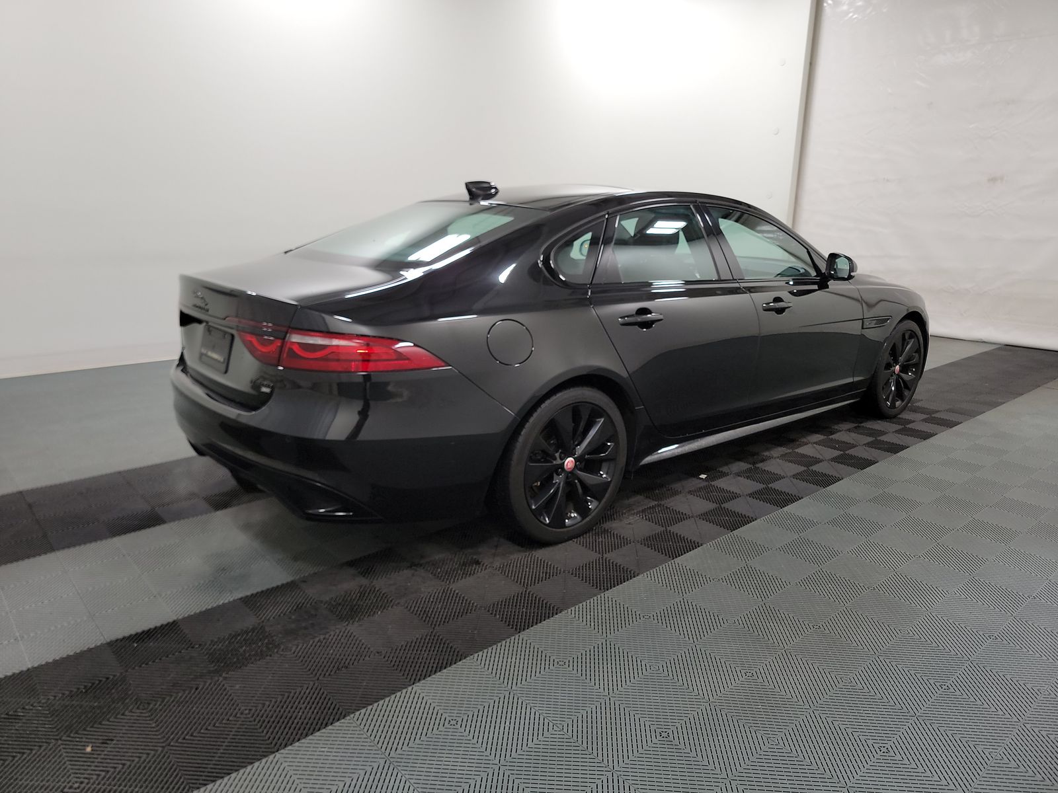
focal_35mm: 24
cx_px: 529
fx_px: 734
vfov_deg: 56.8
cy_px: 396
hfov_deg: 71.6
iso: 181
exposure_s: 1/59
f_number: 1.8
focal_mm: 6.7
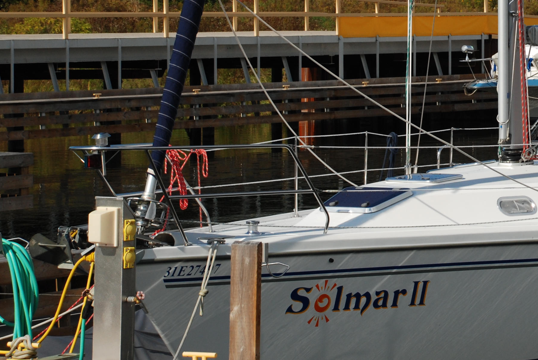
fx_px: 2424
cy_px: 39
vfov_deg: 8.5
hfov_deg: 12.5
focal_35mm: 162
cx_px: 554
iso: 200
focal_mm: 50
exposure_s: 1/1000
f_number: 7.1
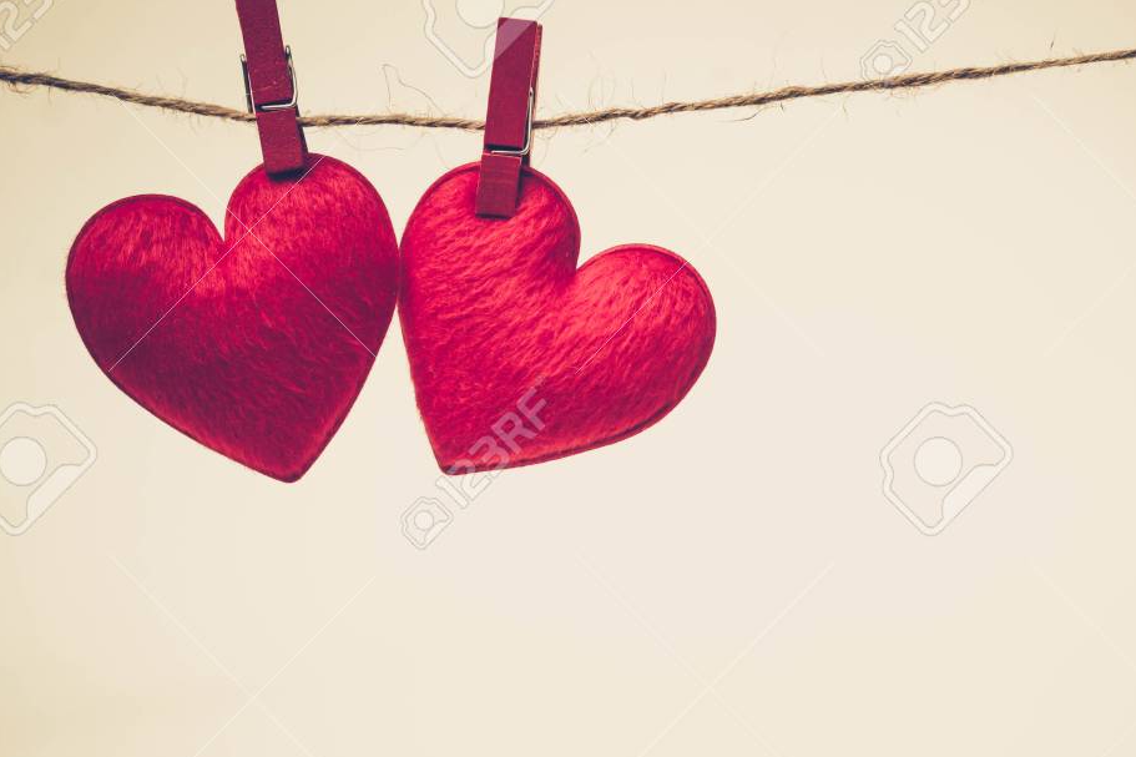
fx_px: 3376
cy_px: 418
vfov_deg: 12.8
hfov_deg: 19.1
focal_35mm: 107
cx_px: 707
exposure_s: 1/80
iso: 100
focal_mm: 50
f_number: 5.6
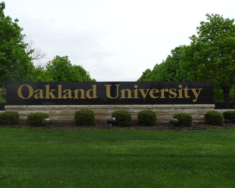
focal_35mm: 32
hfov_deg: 55.6
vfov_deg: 45.8
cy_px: 92
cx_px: 112
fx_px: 223
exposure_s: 1/1250
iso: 100
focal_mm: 5.4
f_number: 3.5
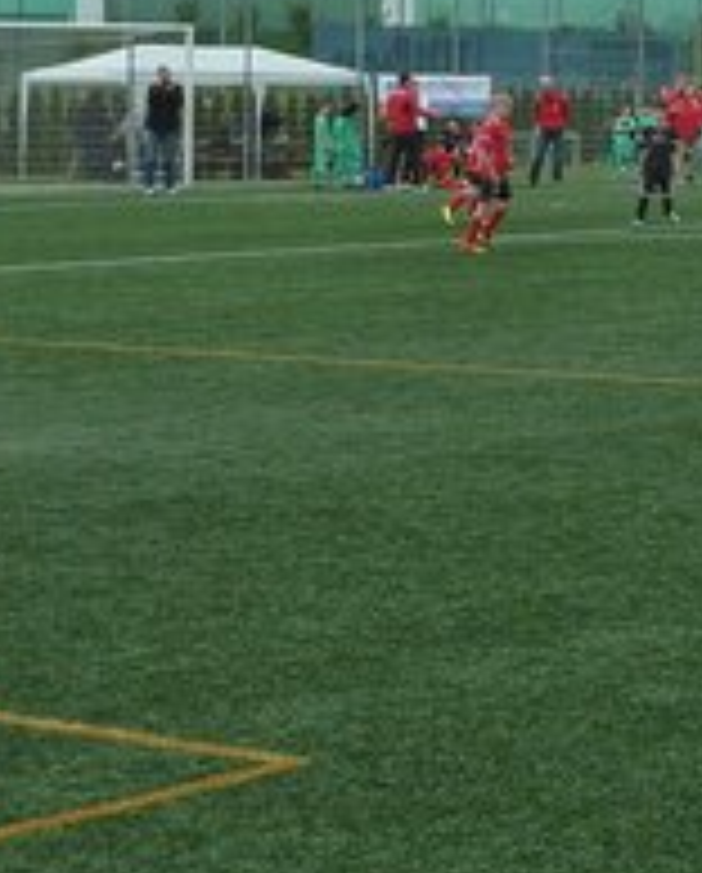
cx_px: 1152
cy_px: 29
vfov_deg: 15.4
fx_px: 3184
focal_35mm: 123
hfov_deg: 11.8
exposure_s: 1/400
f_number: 4
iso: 125
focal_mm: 5.7
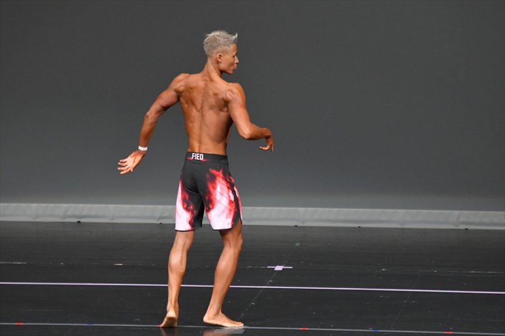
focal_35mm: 315
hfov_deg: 6.5
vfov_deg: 4.4
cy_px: 168
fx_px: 4417
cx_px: 252
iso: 4000
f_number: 5.6
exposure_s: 1/400
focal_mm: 210
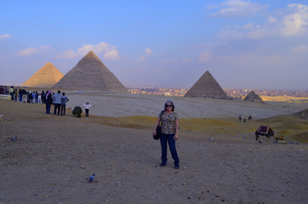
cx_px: 154
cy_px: 102
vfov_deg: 34.1
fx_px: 333
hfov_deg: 49.6
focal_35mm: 39
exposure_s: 1/125
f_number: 11
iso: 125
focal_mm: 26
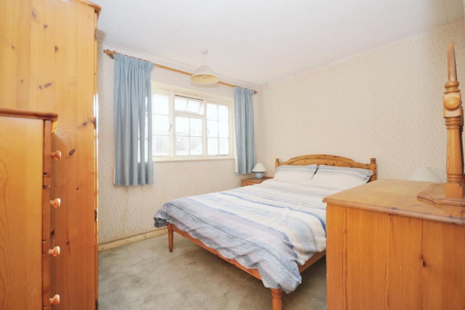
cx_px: 232
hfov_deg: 95.0
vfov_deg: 72.0
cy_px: 155
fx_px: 213
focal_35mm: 16
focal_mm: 11
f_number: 5.6
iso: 200
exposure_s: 1/125
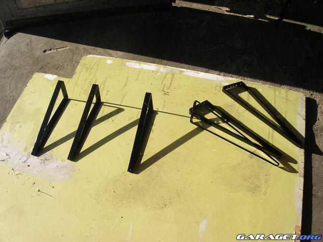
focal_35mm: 38
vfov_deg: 37.7
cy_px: 121
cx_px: 162
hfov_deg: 49.0
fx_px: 355
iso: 100
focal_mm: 7.8
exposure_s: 1/350
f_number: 5.6
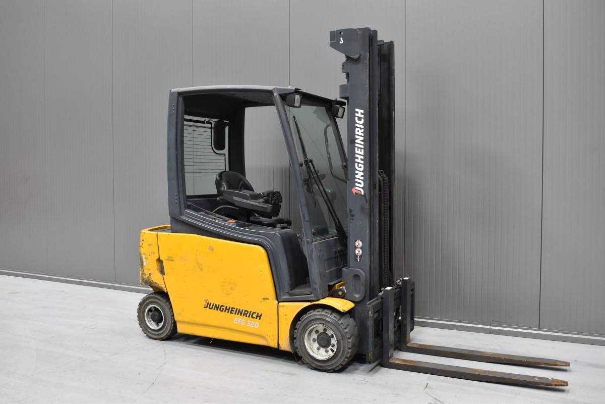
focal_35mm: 33
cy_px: 202
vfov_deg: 40.0
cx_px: 302
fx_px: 555
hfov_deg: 57.2
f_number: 5.6
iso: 1250
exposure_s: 1/30
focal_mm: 22
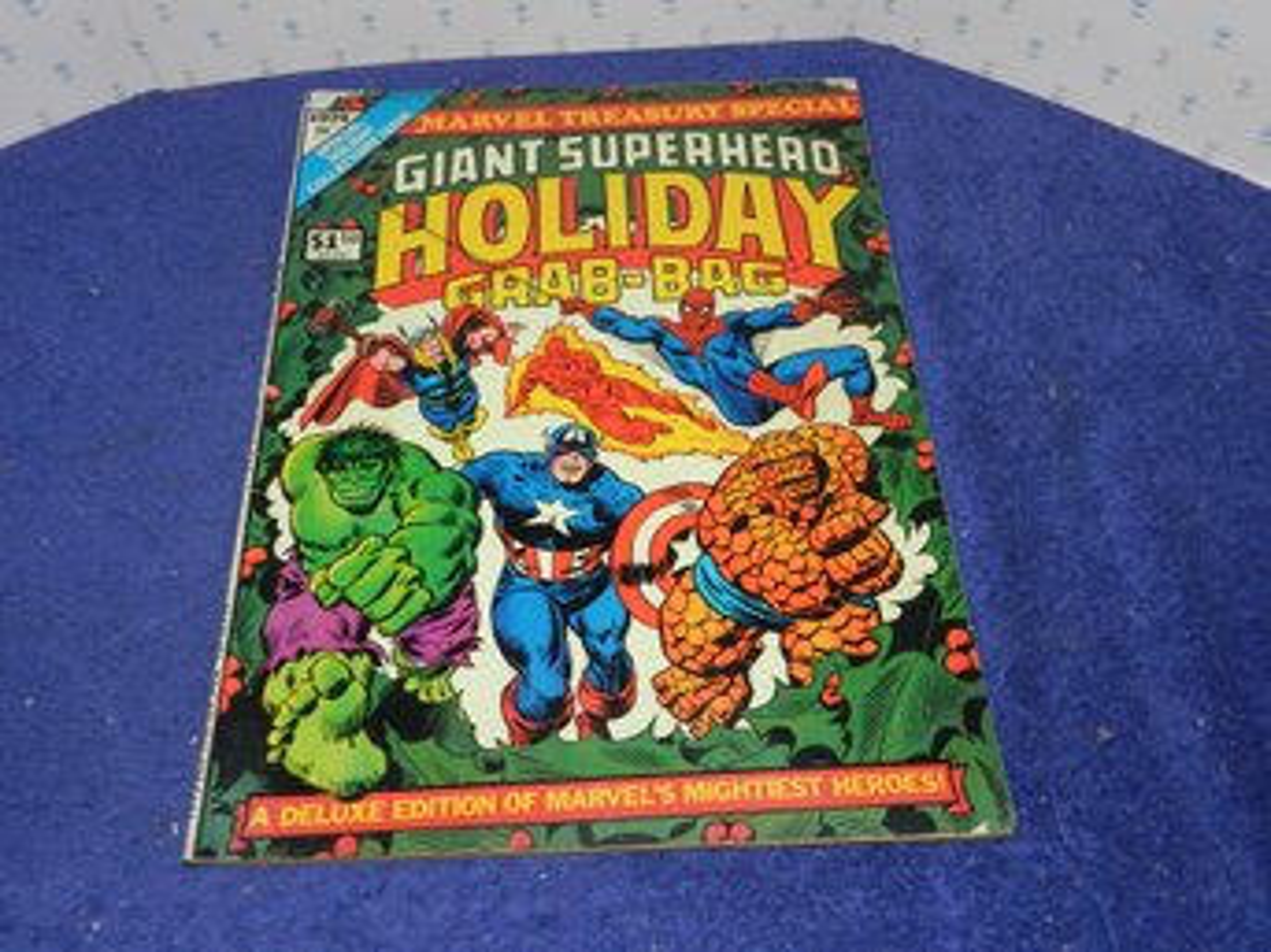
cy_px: 476
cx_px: 636
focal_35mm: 28
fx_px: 1028
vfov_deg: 49.7
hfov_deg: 63.5
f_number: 3.6
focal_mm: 5
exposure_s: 1/30
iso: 200
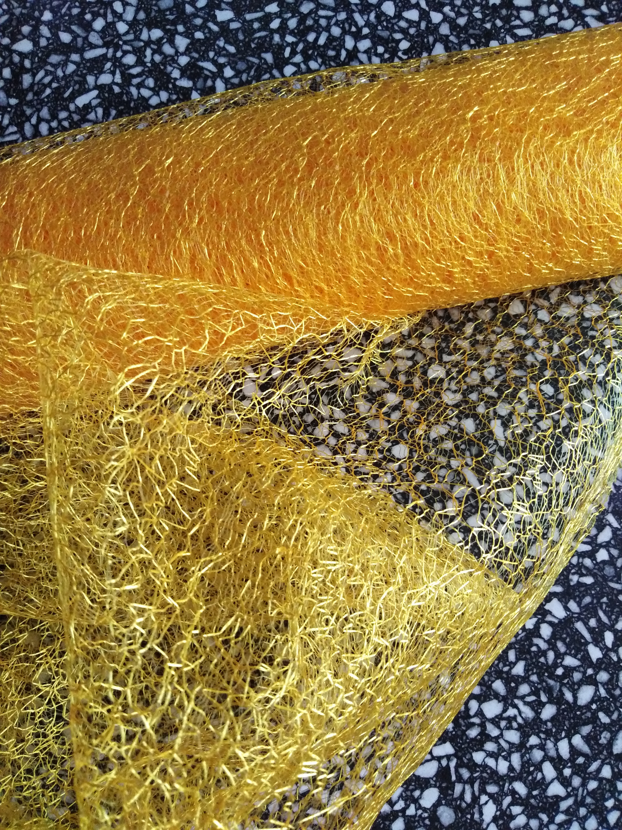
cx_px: 311
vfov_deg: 67.3
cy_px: 415
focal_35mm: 26
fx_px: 623
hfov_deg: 53.1
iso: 579
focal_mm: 3.46
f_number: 2.2
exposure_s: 1/20
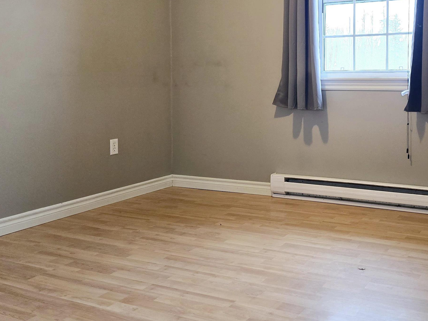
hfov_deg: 46.0
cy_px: 91
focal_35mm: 39
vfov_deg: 36.2
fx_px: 482
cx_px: 327
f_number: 1.7
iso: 640
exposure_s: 1/120
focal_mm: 6.3
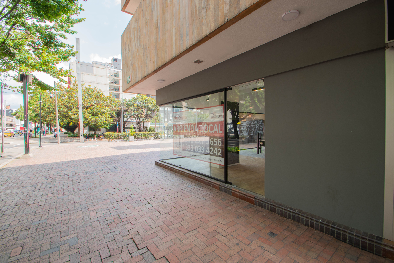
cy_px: 132
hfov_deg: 100.4
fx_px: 164
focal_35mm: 15
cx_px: 197
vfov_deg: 77.3
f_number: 10
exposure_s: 1/50
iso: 100
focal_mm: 10
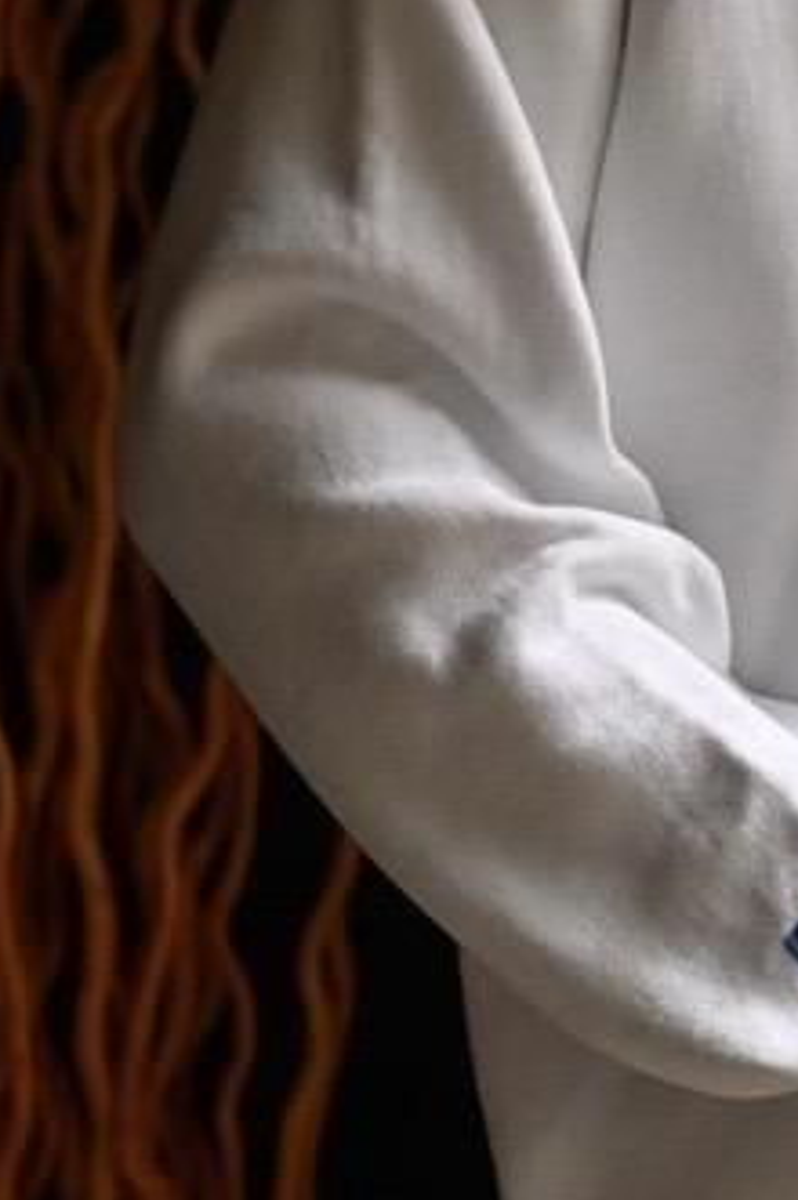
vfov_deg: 10.7
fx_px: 6397
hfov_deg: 7.1
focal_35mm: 192
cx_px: 1070
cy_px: 602
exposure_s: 1/50
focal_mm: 66
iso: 2500
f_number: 6.3
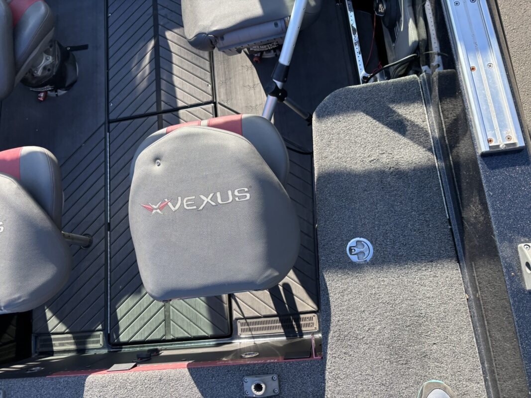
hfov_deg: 67.3
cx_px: 266
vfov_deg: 53.1
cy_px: 199
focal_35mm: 26
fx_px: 399
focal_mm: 5.96
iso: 50
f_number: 1.6
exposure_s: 1/634
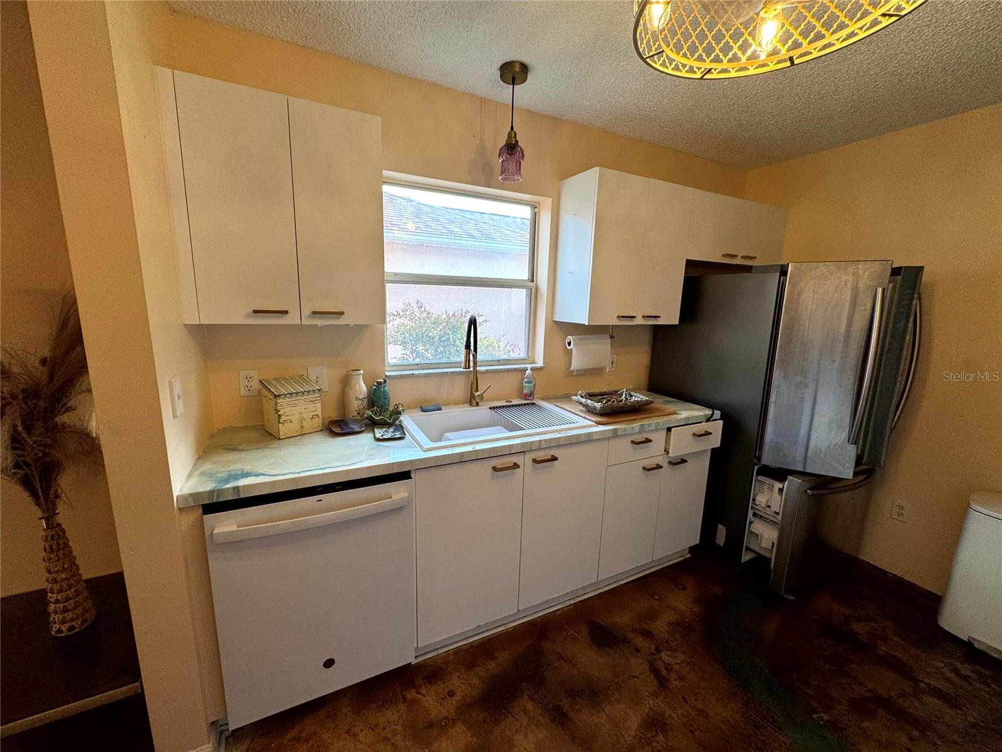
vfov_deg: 85.7
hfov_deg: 102.1
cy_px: 376
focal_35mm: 14
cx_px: 501
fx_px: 405
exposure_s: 1/120
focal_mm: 2.22
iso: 100
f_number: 2.2
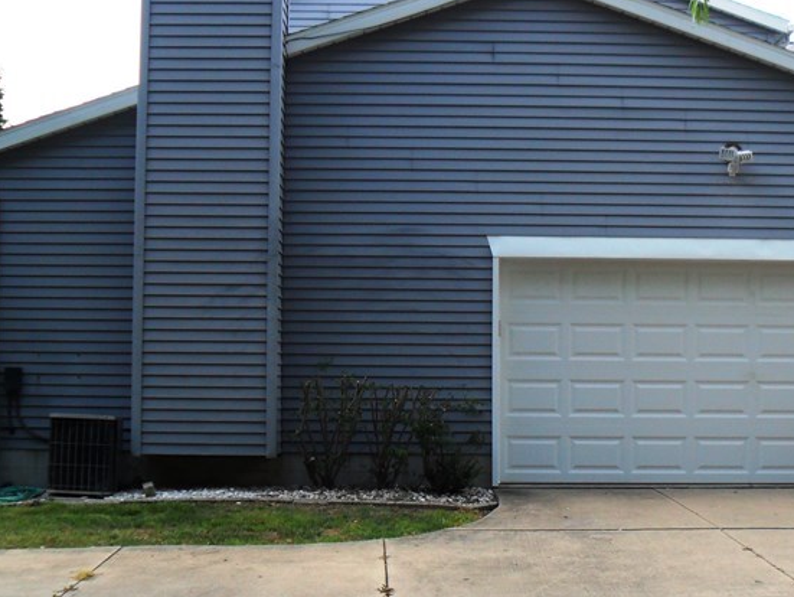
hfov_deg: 29.7
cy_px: 346
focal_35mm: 65
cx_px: 478
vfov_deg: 22.6
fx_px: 1492
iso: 80
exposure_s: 1/180
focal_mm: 6.3
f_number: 3
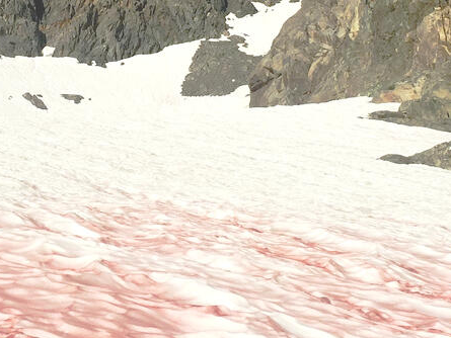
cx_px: 177
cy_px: 21
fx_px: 1134
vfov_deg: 16.7
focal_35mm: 87
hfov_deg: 22.5
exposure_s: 1/5650
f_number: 2.2
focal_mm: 4.2
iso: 32
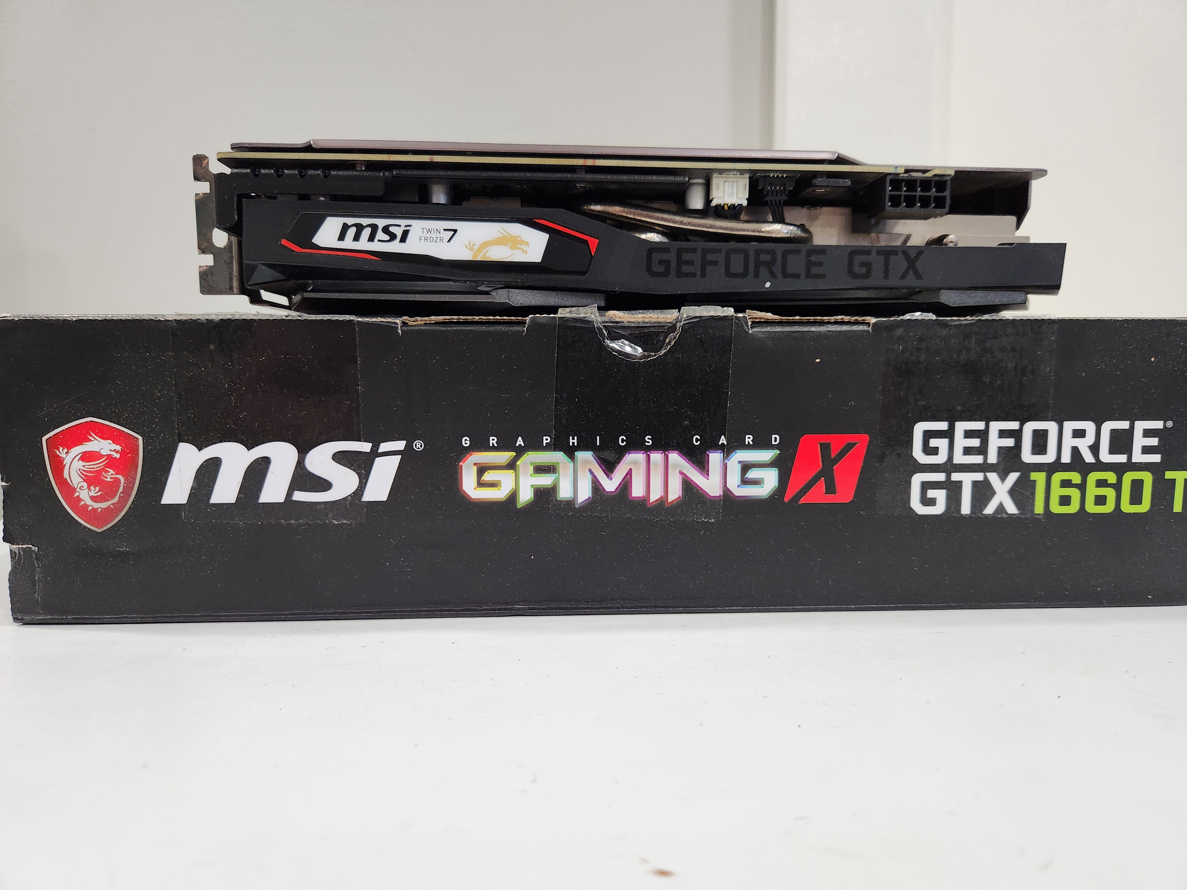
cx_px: 594
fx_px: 789
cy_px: 445
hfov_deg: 73.9
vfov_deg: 58.9
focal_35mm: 23
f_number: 1.8
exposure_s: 1/120
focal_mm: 5.4
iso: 500
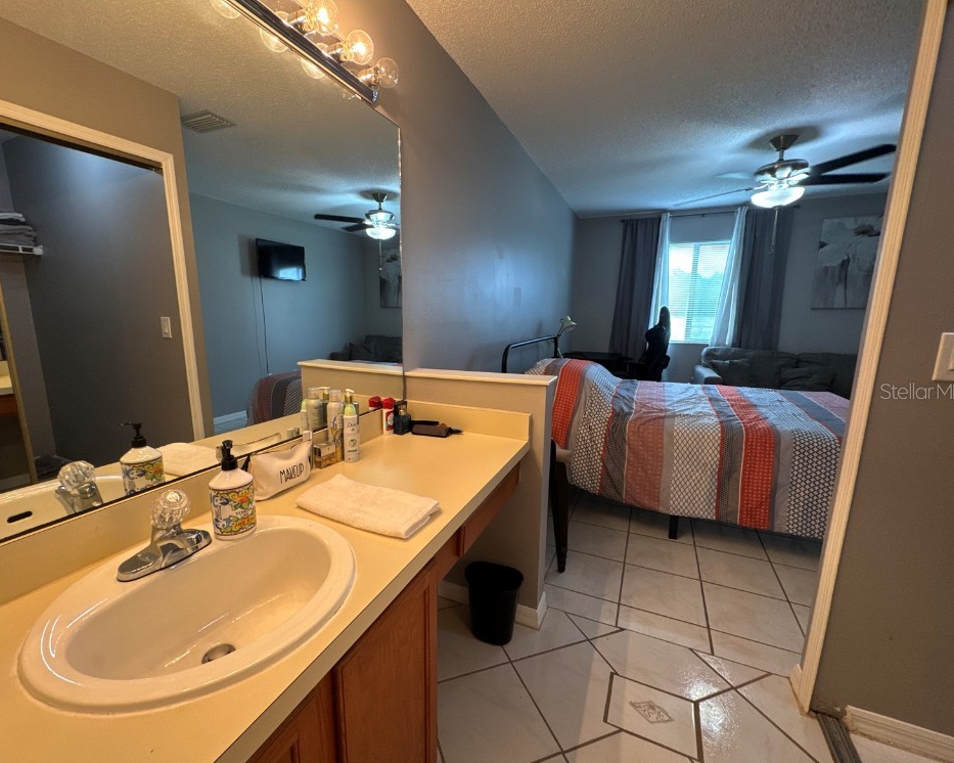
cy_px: 391
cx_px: 453
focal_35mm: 15
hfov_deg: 96.7
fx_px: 423
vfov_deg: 84.0
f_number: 2.2
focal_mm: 2.22
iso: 250
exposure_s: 1/120
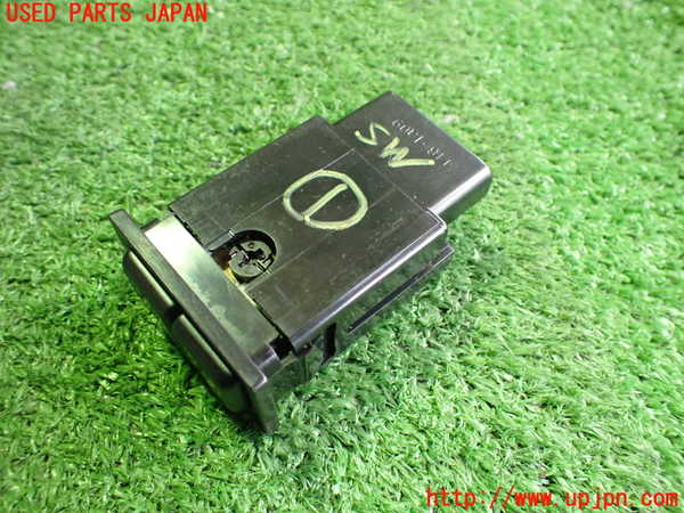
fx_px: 593
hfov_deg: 60.0
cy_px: 256
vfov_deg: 46.8
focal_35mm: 30
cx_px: 342
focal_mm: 5.4
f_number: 2.3
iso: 800
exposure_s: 1/30
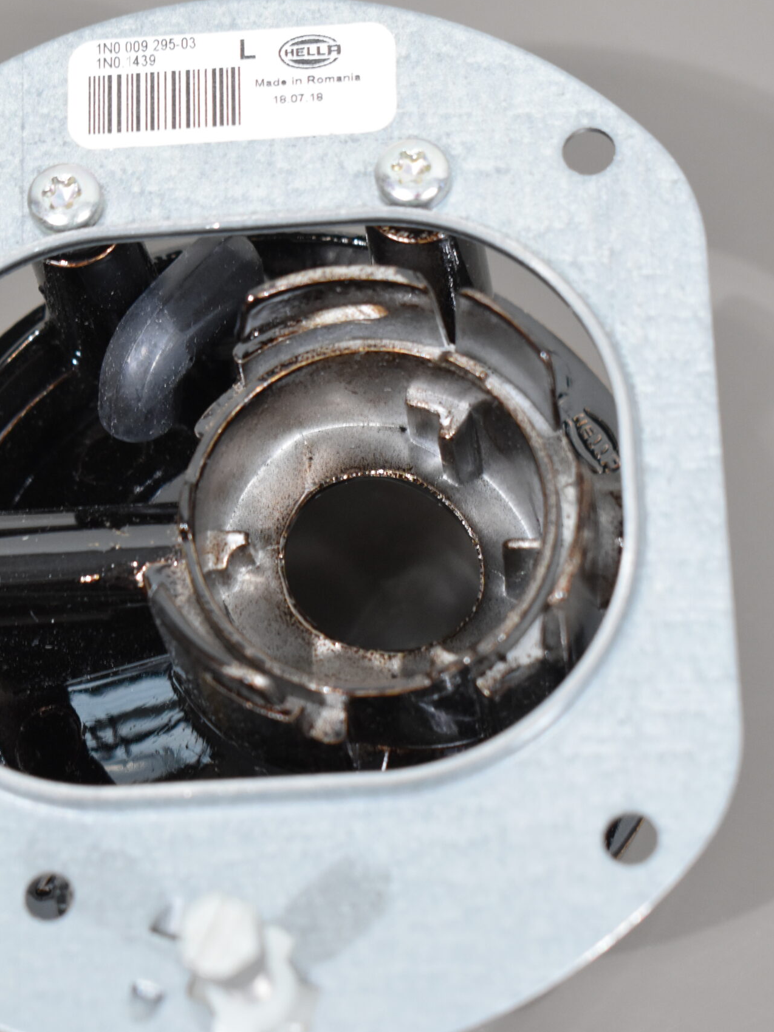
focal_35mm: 113
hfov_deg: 13.1
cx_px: 290
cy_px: 515
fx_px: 3369
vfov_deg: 17.4
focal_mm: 52
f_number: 5.6
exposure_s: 1/60
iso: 1400
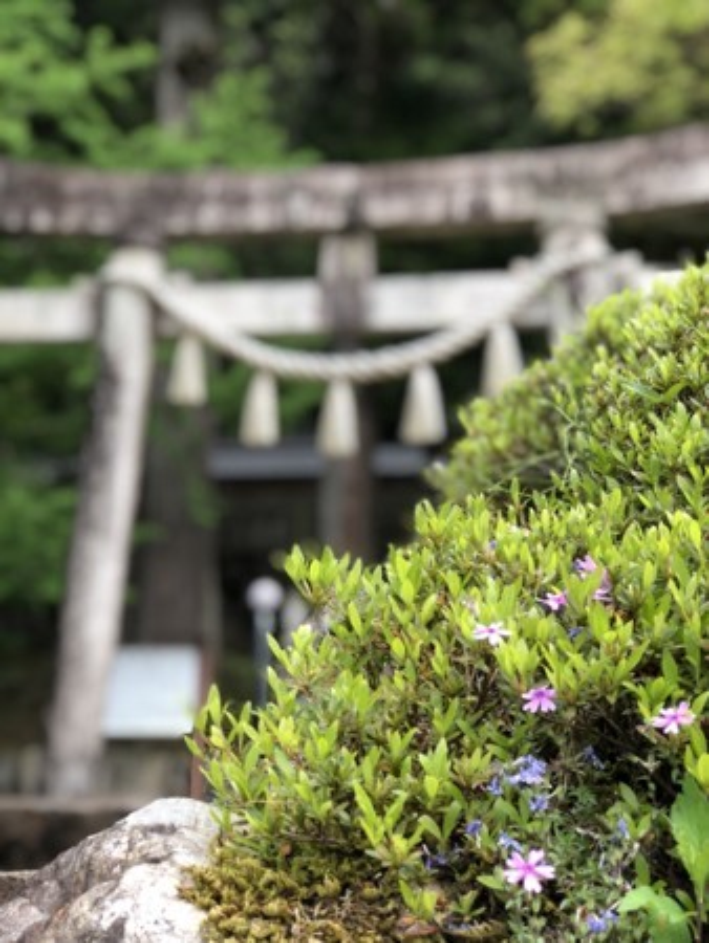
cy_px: 472
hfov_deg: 25.7
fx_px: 1555
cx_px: 354
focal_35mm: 57
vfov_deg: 33.8
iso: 25
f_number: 2.8
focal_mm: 6.6
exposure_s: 1/120
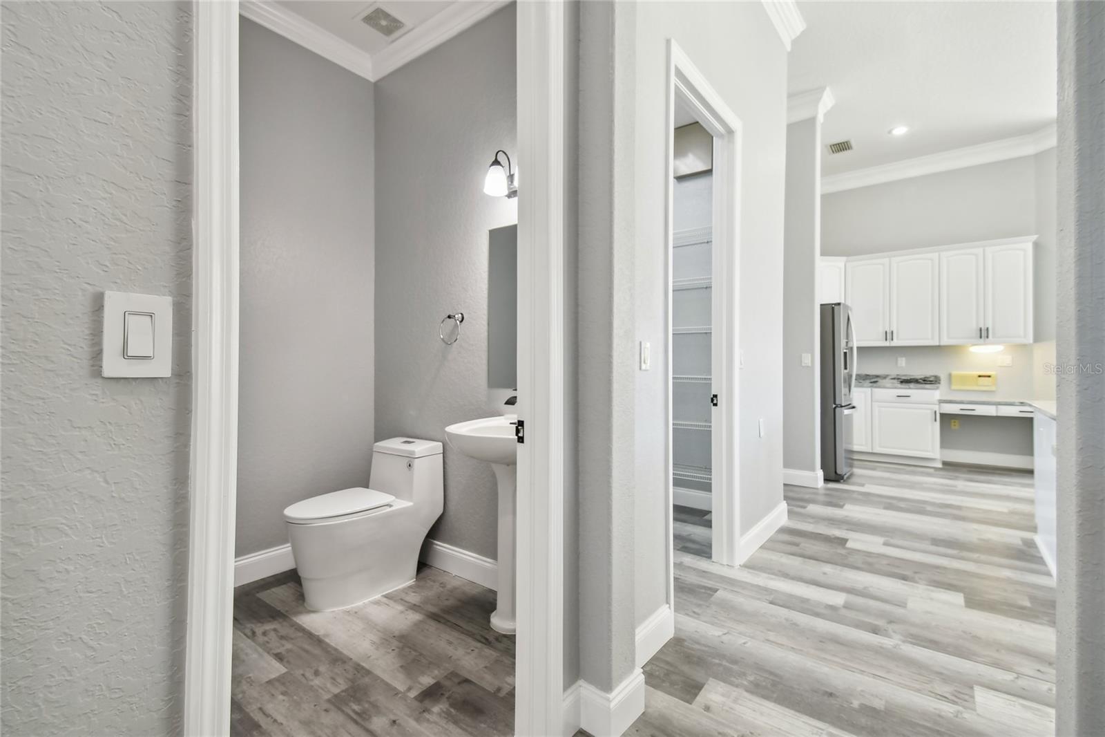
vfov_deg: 77.3
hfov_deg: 100.4
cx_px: 552
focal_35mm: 15
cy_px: 368
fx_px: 460
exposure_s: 1/6
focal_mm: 10
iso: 100
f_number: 7.1
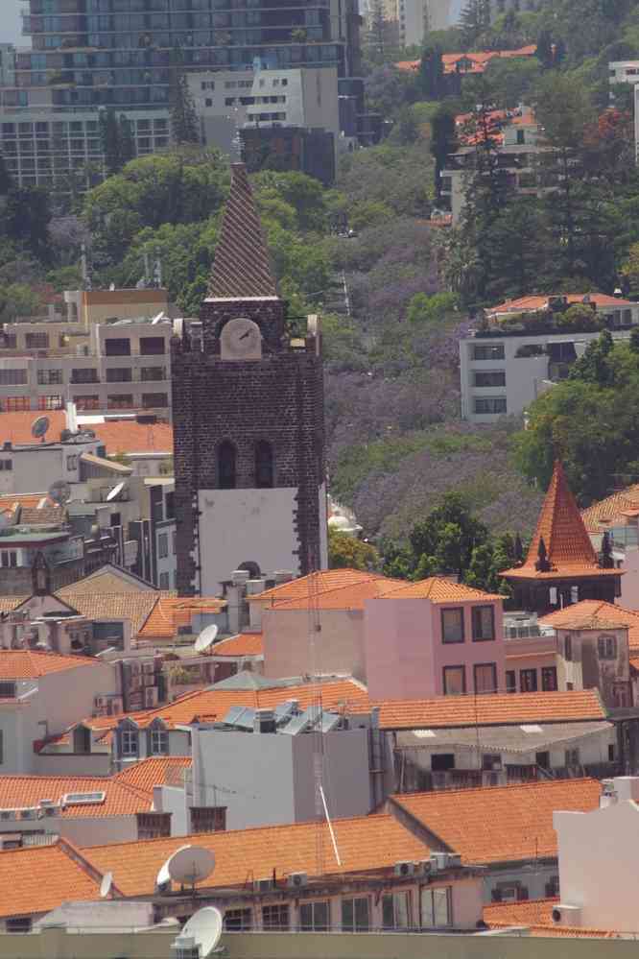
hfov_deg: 4.0
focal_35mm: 345
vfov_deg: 6.0
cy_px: 480
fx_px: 9185
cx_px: 320
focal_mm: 230
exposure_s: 1/250
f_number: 8
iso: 800
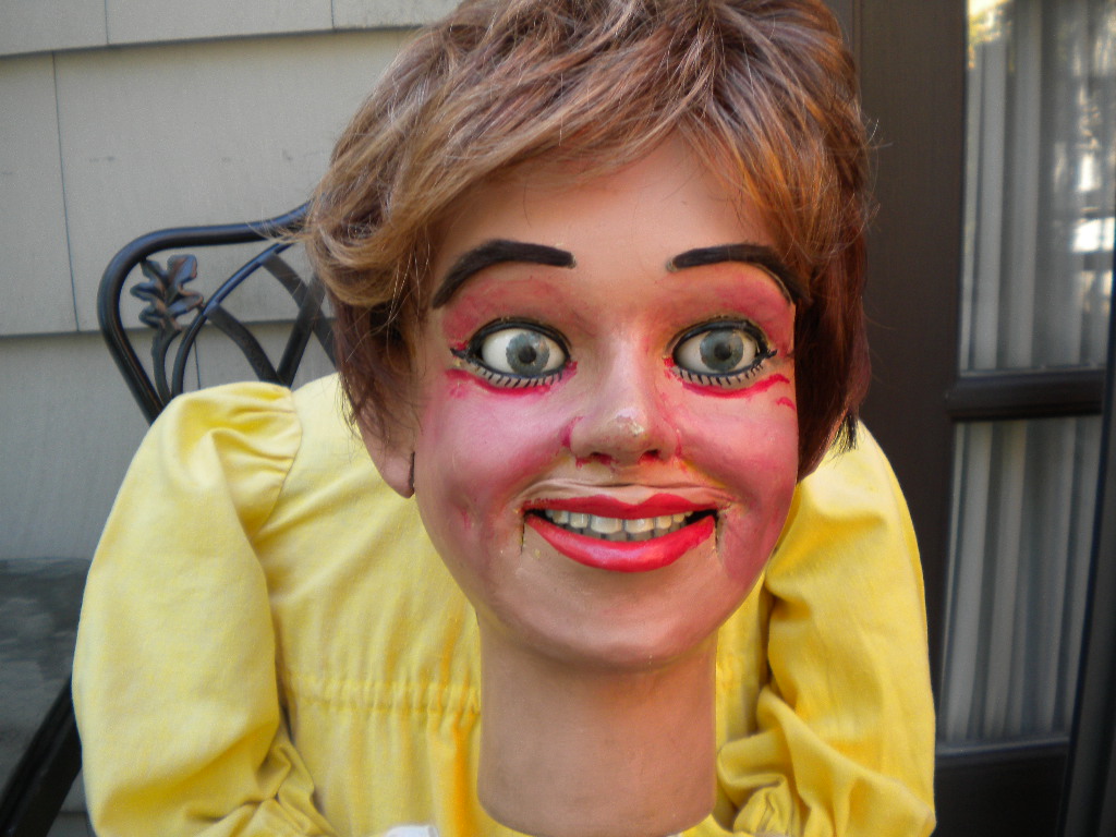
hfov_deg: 52.6
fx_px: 1128
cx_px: 558
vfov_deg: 40.7
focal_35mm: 35
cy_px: 418
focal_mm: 6.3
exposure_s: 1/57.7
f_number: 3.1
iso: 95
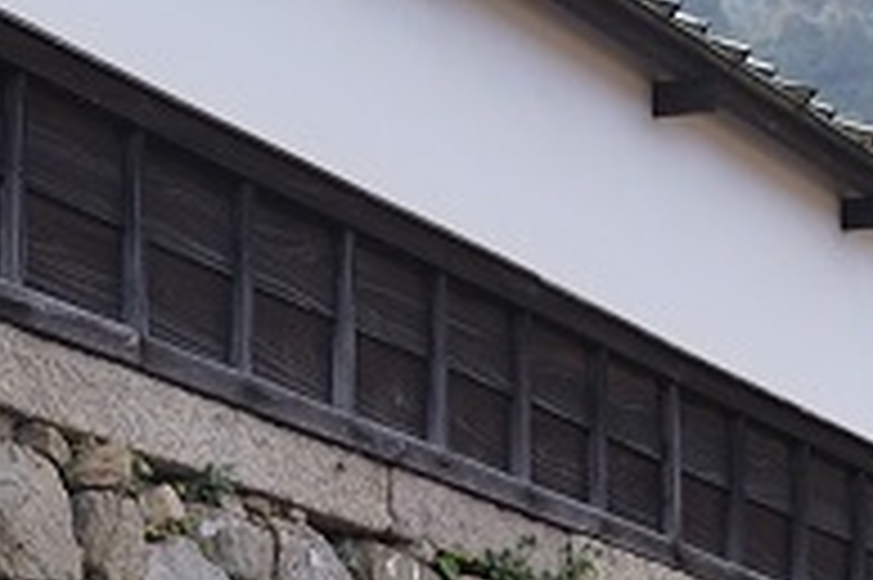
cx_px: 698
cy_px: 1021
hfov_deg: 11.2
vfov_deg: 7.3
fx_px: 4434
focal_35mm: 183
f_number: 4
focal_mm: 24
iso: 100
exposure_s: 1/160
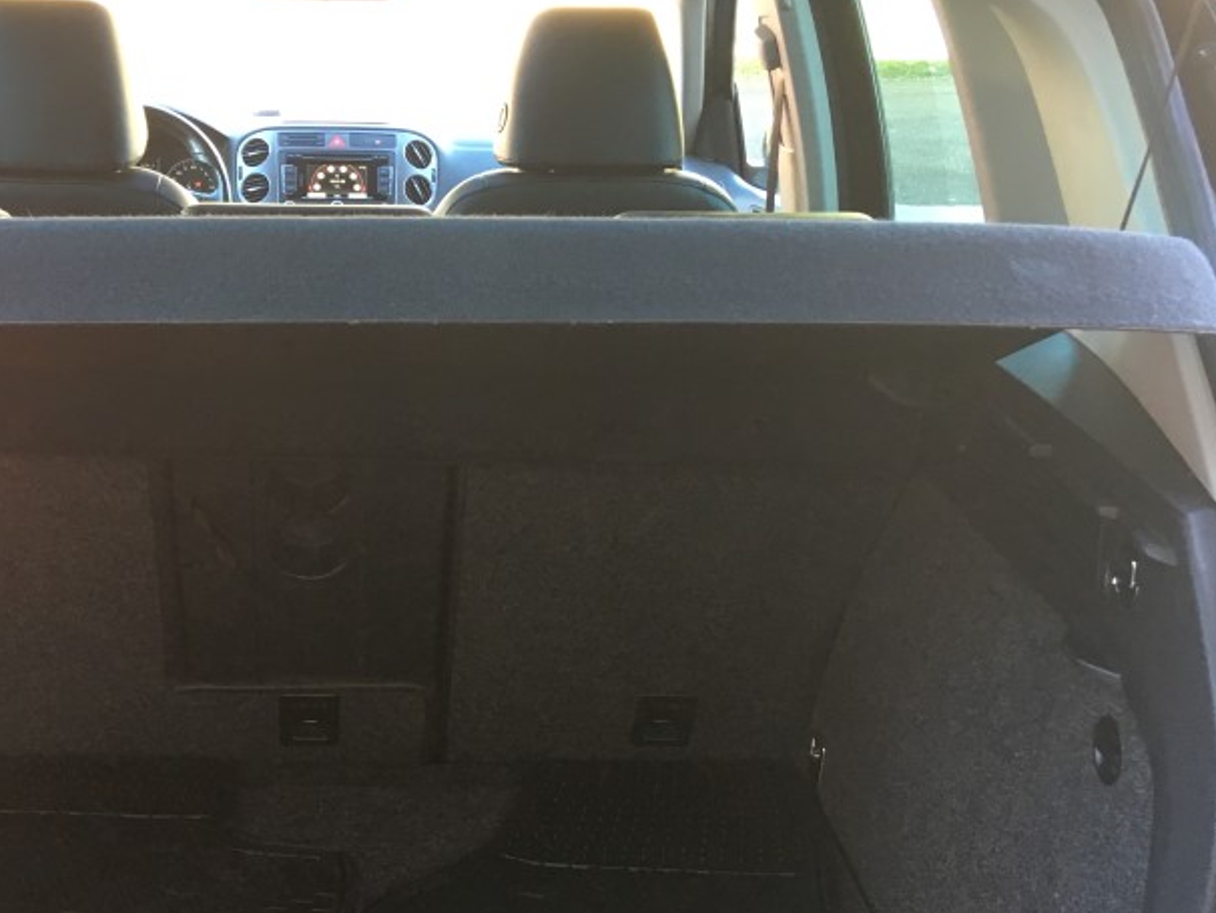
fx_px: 1722
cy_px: 686
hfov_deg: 38.3
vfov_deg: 29.2
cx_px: 377
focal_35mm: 49
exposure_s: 1/30
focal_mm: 4.15
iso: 80
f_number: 2.2
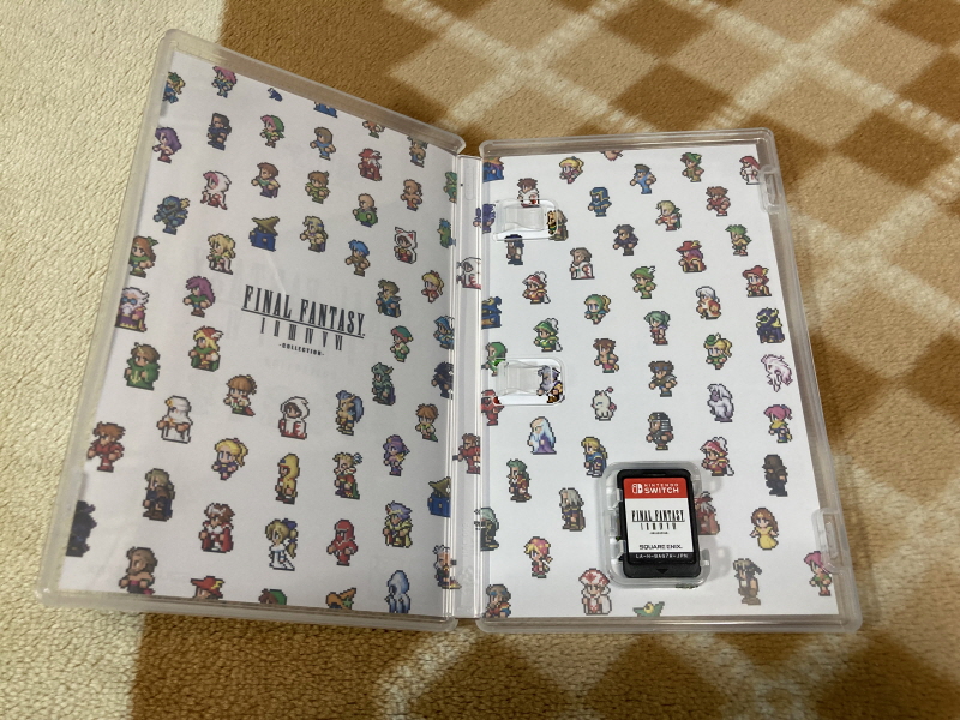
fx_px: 777
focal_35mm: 28
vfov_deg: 49.7
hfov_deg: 63.4
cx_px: 480
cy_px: 360
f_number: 1.8
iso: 160
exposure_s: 1/60
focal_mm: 3.99
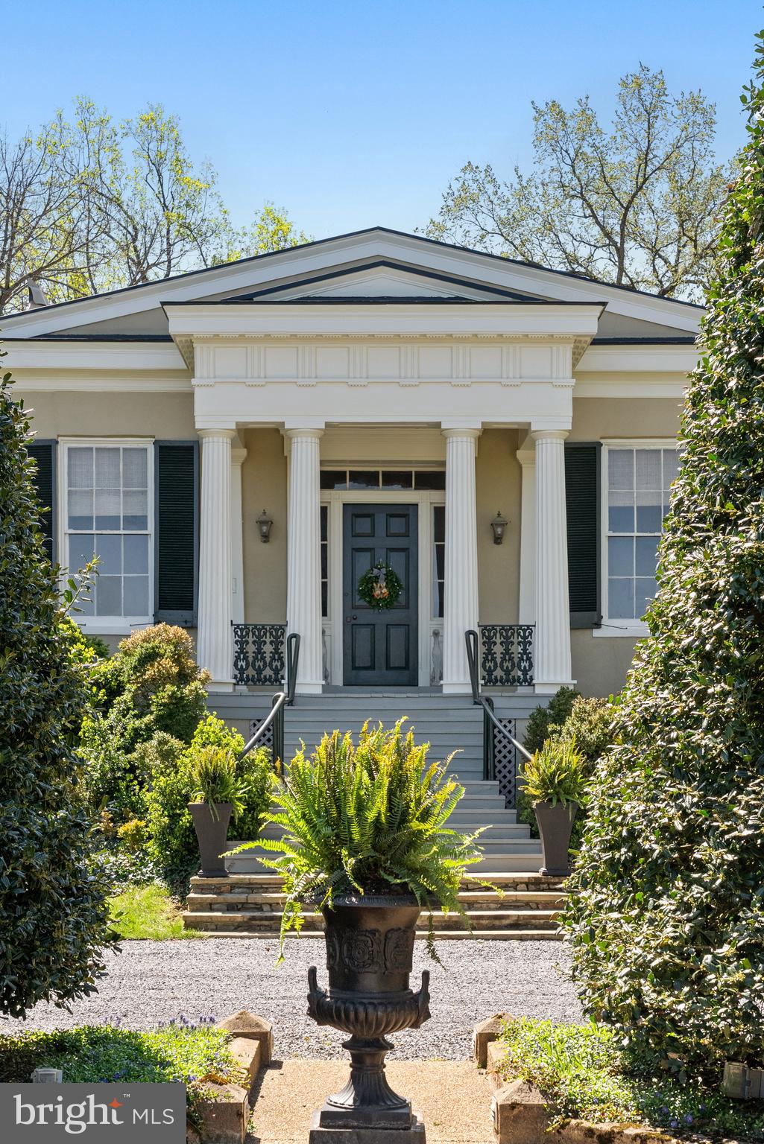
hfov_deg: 24.6
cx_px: 382
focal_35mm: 55
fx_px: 1750
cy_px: 572
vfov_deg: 36.2
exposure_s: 1/320
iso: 640
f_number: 11
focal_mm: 55
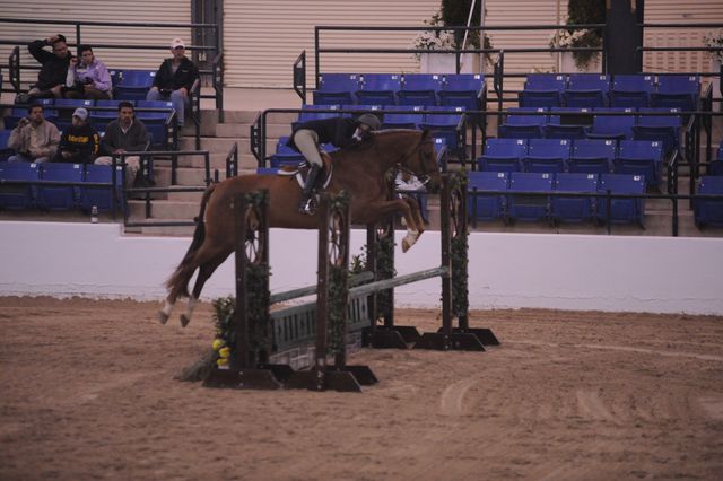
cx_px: 362
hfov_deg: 10.3
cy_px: 240
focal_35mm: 200
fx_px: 4014
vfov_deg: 6.9
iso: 5000
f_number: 2.8
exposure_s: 1/400
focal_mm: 200
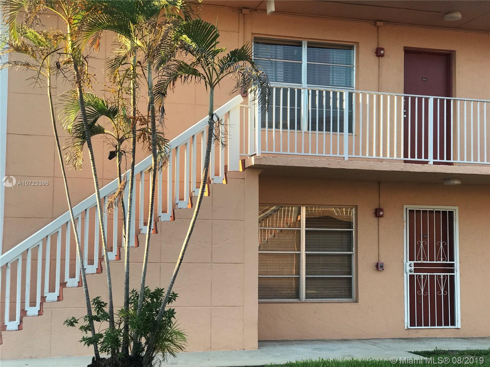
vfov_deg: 25.7
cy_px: 184
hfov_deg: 33.8
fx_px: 807
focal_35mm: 57
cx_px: 245
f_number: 2.8
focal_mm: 6.6
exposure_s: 1/120
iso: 25
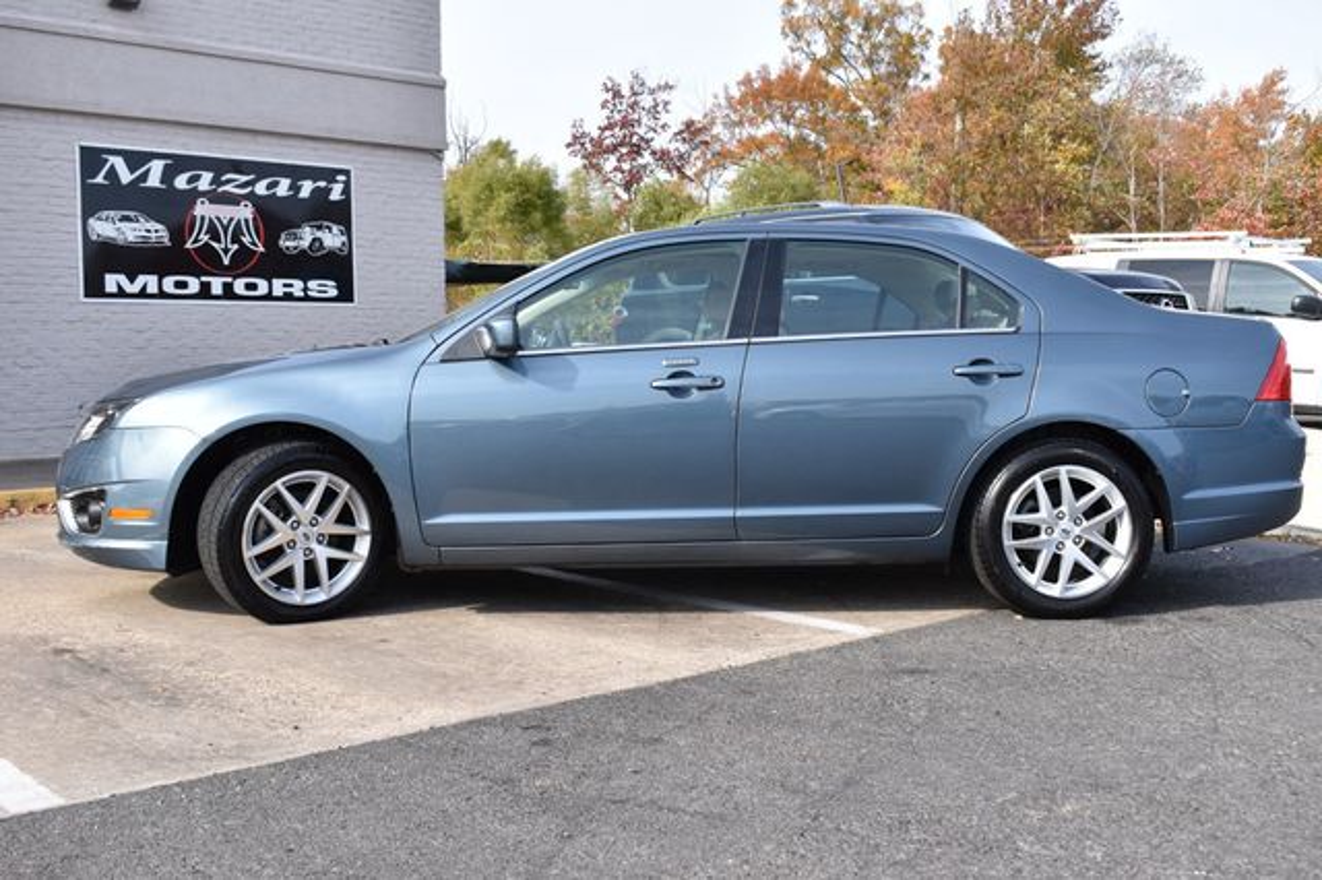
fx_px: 1376
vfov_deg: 35.5
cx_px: 661
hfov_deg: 51.3
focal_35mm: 38
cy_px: 440
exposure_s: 1/320
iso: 200
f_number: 7.1
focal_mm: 25
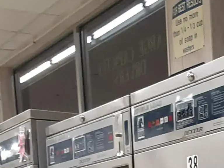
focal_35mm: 115
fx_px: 744
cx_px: 294
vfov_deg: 11.7
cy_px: 325
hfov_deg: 16.2
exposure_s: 1/60
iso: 100
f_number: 1.9
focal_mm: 2.91
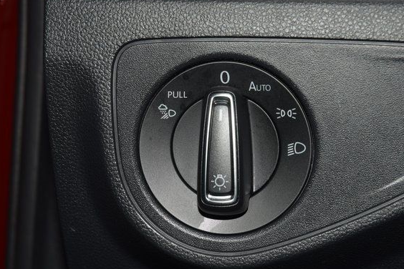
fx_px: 1050
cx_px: 221
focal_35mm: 94
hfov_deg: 21.8
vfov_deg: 14.6
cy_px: 143
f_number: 8
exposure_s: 1/60
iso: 100
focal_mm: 55
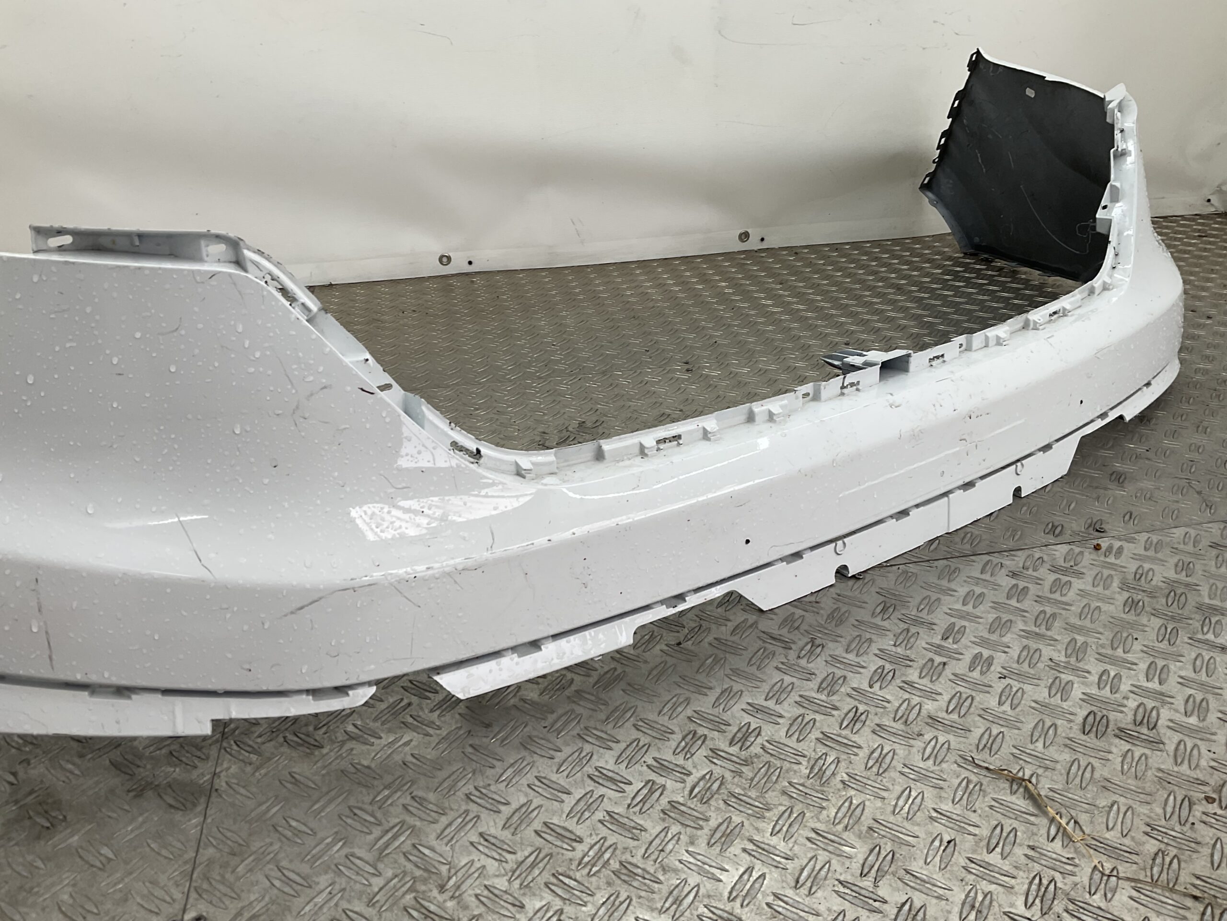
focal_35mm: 29
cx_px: 614
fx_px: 1028
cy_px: 460
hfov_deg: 61.7
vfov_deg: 48.2
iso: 16
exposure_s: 1/138
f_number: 1.8
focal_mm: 3
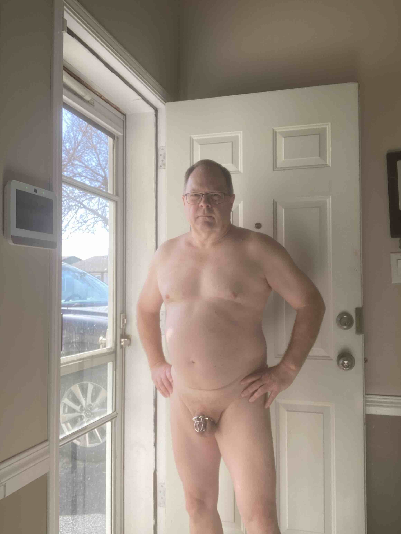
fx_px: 494
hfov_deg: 44.2
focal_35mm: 32
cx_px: 200
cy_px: 267
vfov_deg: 56.8
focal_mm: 2.87
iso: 20
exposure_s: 1/121
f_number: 2.2
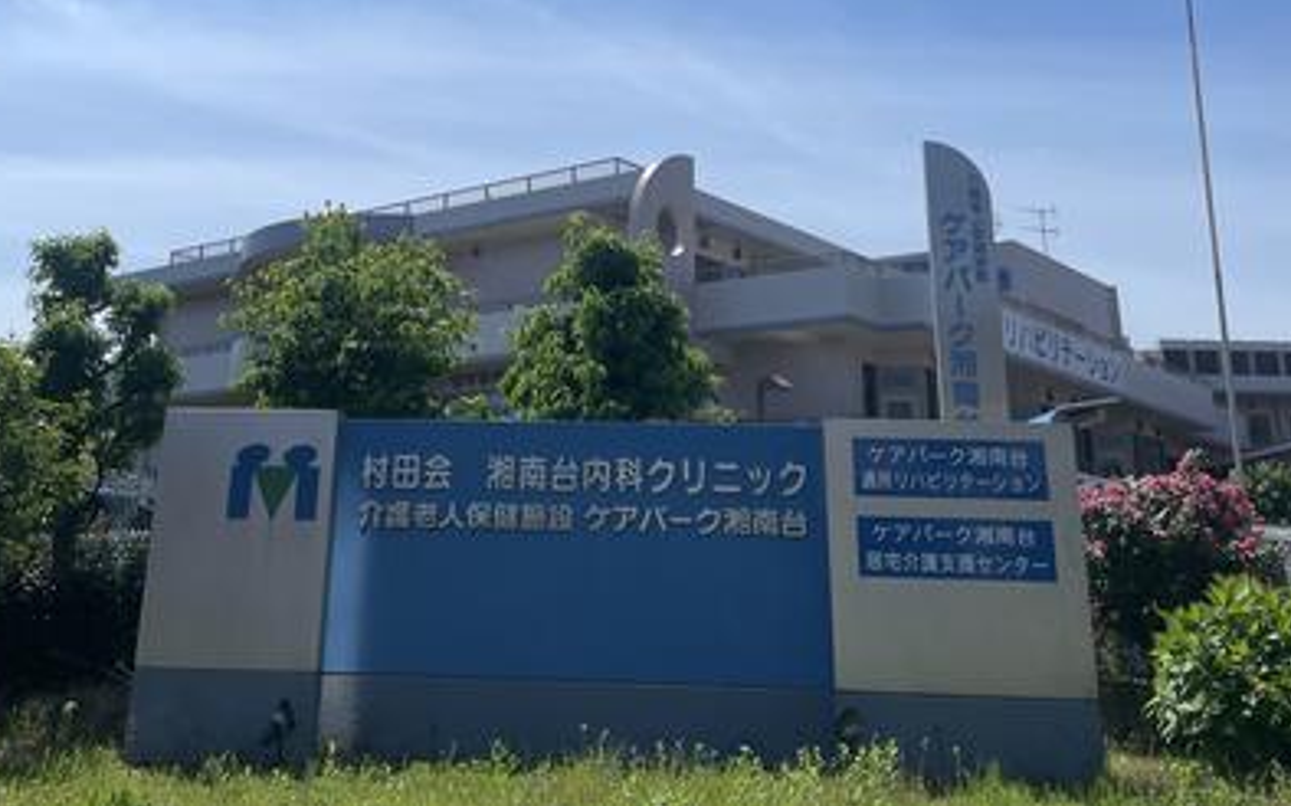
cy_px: 72
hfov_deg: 47.1
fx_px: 1477
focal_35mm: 42
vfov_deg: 29.2
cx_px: 570
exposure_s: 1/6897
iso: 32
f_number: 1.6
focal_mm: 4.2
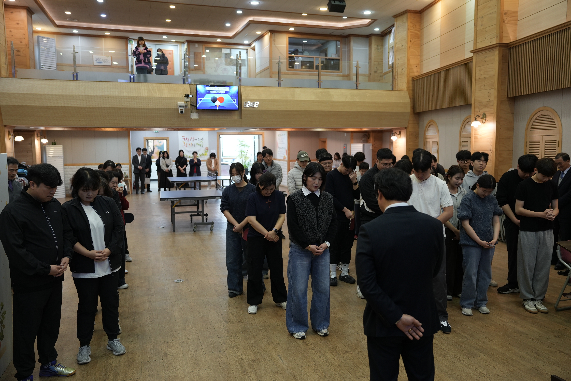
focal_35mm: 29
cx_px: 286
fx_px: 460
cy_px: 190
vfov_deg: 45.0
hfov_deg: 63.7
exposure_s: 1/50
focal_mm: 29
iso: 400
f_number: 2.8
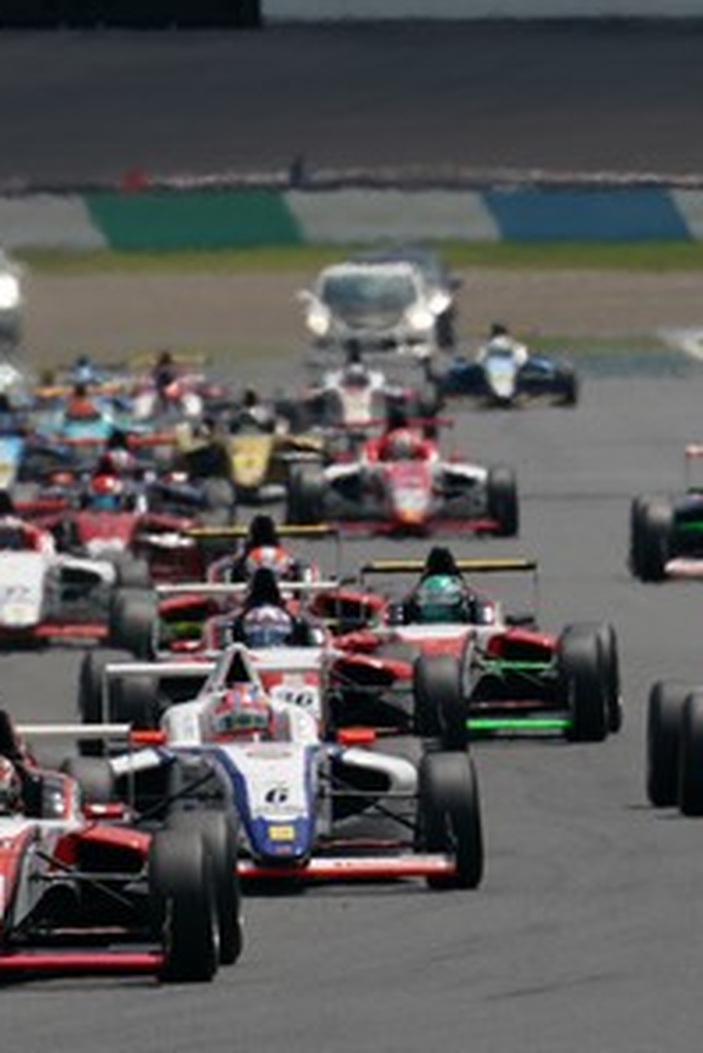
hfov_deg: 1.1
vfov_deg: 1.6
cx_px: 35
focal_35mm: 1308
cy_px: 318
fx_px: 38266
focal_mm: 541
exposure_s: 1/800
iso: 200
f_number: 10
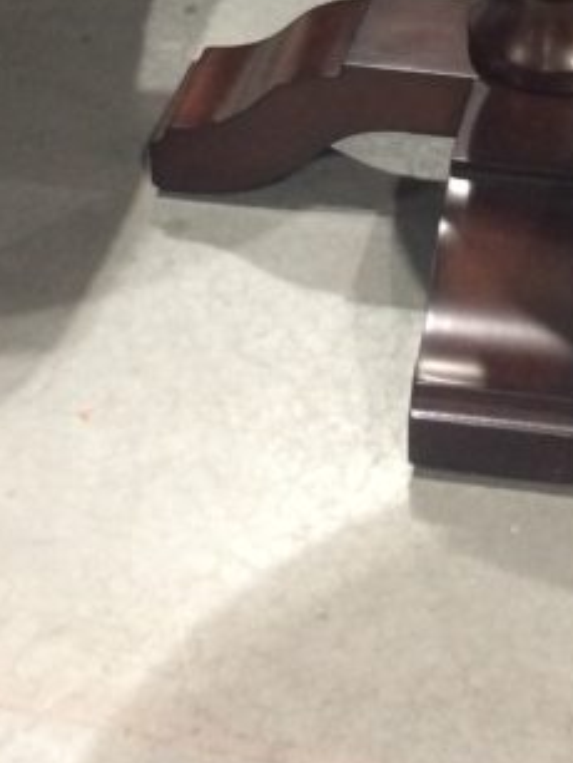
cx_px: 531
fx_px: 2138
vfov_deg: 17.9
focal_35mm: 97
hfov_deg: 15.1
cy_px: -409
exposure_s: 1/30
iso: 250
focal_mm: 4.15
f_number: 2.2
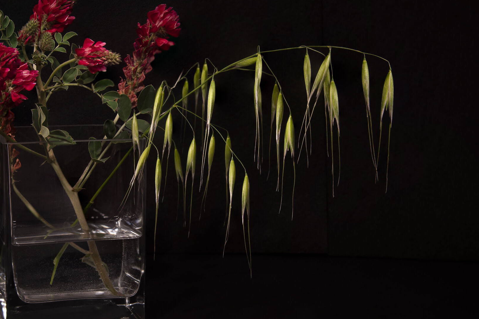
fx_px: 944
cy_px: 166
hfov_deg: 28.4
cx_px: 178
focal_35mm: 71
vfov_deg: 19.2
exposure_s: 4
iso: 100
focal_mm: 48
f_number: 11
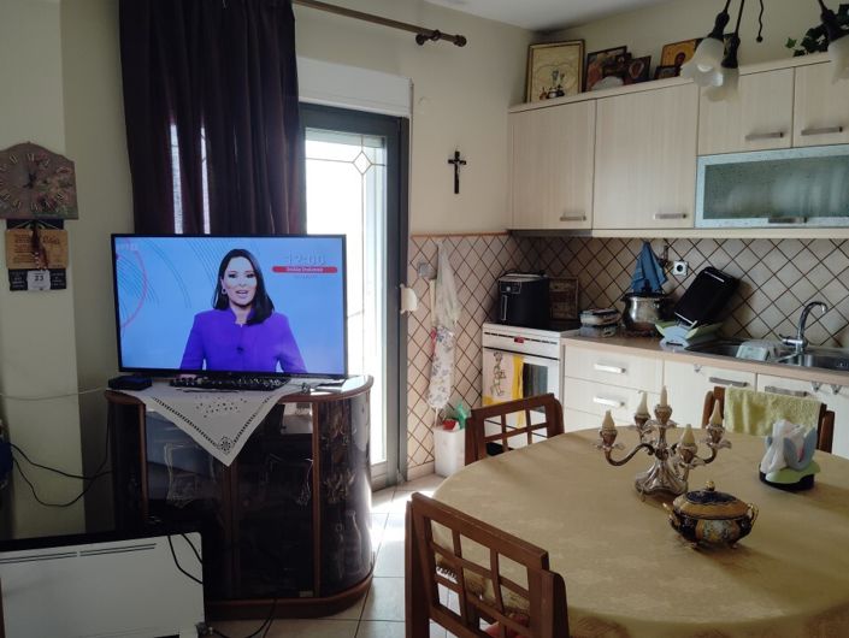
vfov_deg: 49.8
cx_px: 424
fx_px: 687
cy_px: 319
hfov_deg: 63.4
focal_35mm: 28
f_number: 1.8
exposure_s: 1/100
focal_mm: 4.22
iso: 244
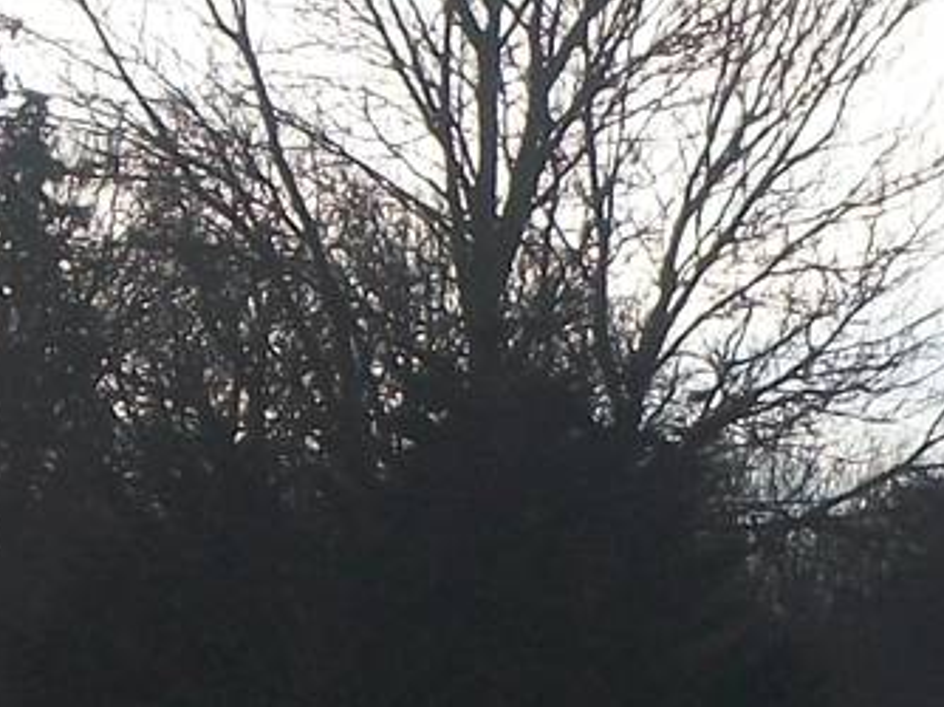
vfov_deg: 3.2
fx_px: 12535
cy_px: 648
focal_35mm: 460
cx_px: 701
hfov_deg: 4.3
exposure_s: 1/500
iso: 80
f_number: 5.2
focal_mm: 17.1
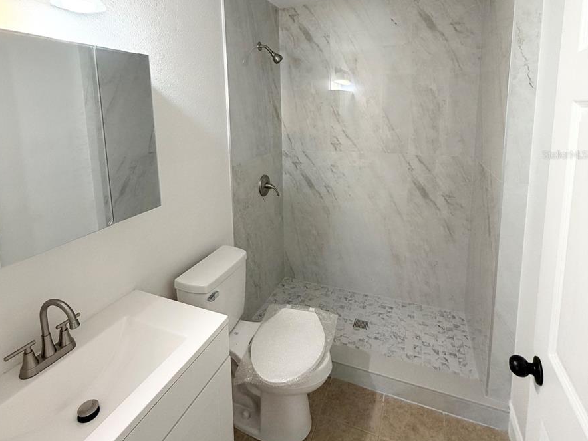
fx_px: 323
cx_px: 291
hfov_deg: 84.7
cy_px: 154
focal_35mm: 19
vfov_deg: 67.2
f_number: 2.2
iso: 250
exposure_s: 1/120
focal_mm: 2.22
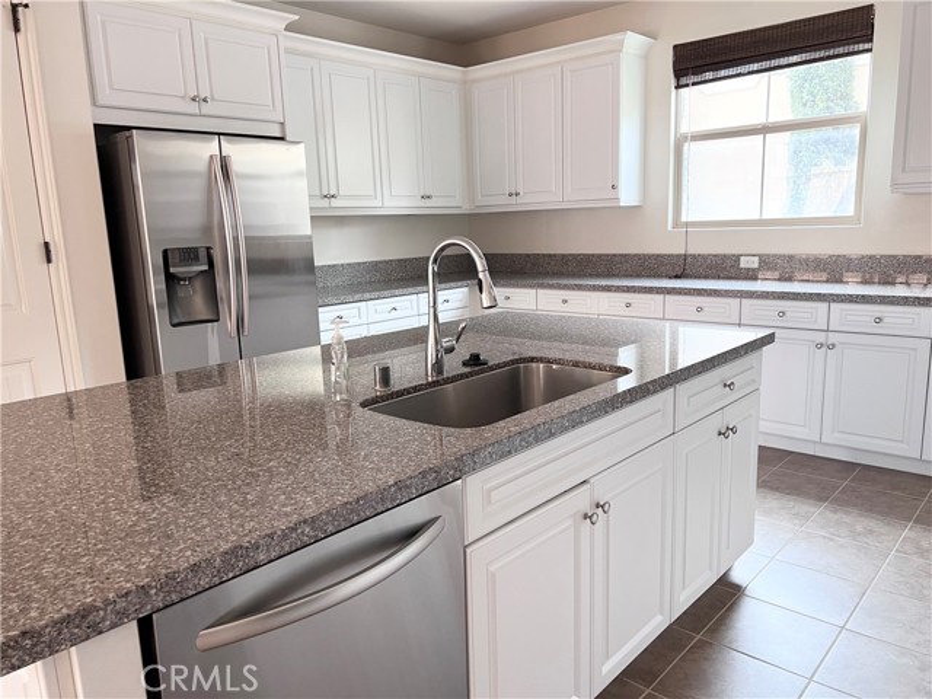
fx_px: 700
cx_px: 466
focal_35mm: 26
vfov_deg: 53.1
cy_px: 350
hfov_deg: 67.3
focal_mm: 5.7
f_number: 1.5
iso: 125
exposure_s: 1/74
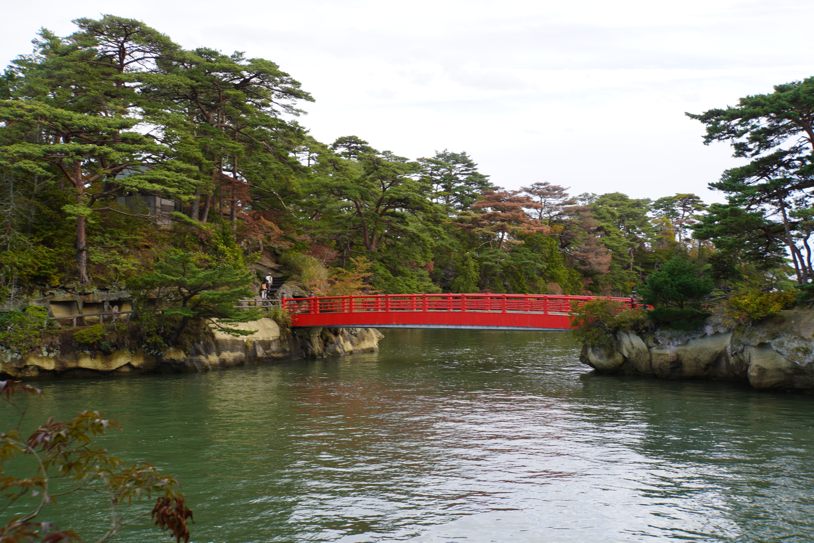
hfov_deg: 41.1
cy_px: 272
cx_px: 407
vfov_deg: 28.1
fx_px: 1085
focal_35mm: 48
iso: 100
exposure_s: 1/80
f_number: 5.6
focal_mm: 32
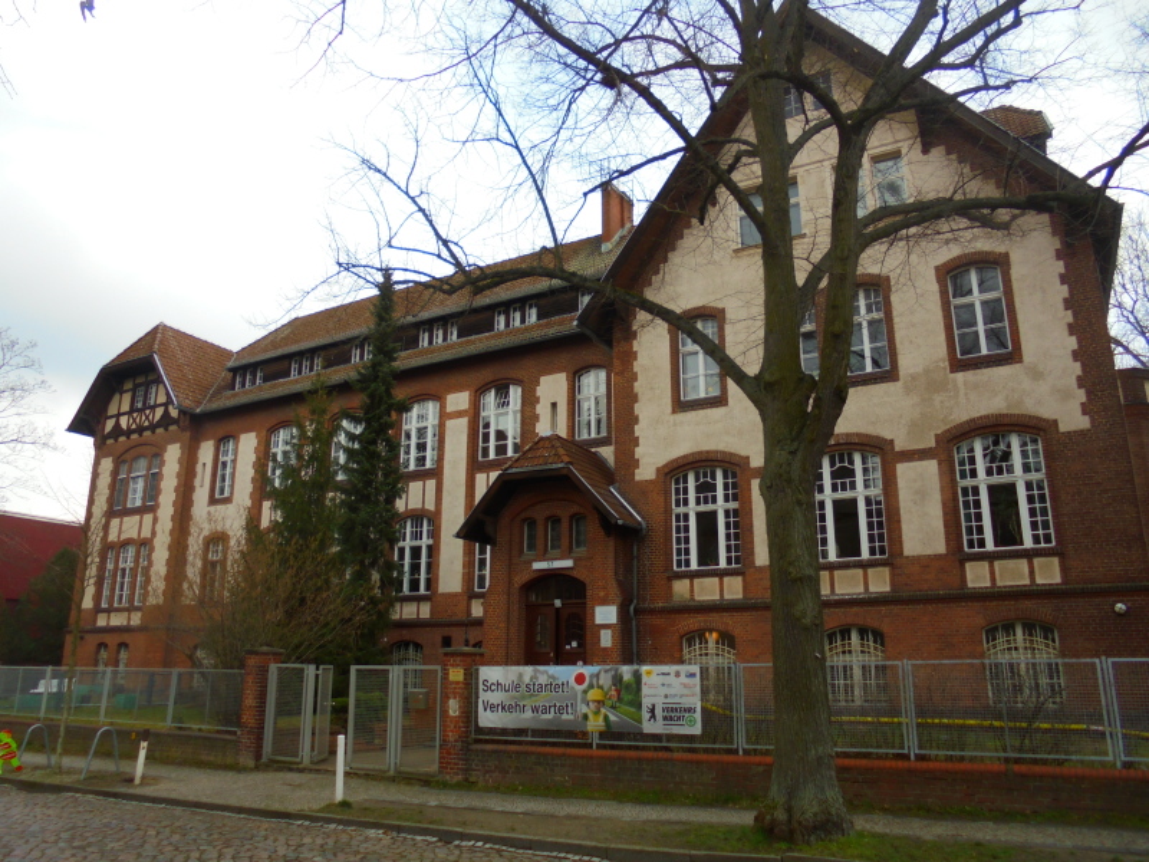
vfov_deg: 53.1
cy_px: 431
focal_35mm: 26
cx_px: 574
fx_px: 863
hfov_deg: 67.3
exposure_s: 1/320
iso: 100
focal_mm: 4.6
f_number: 3.5
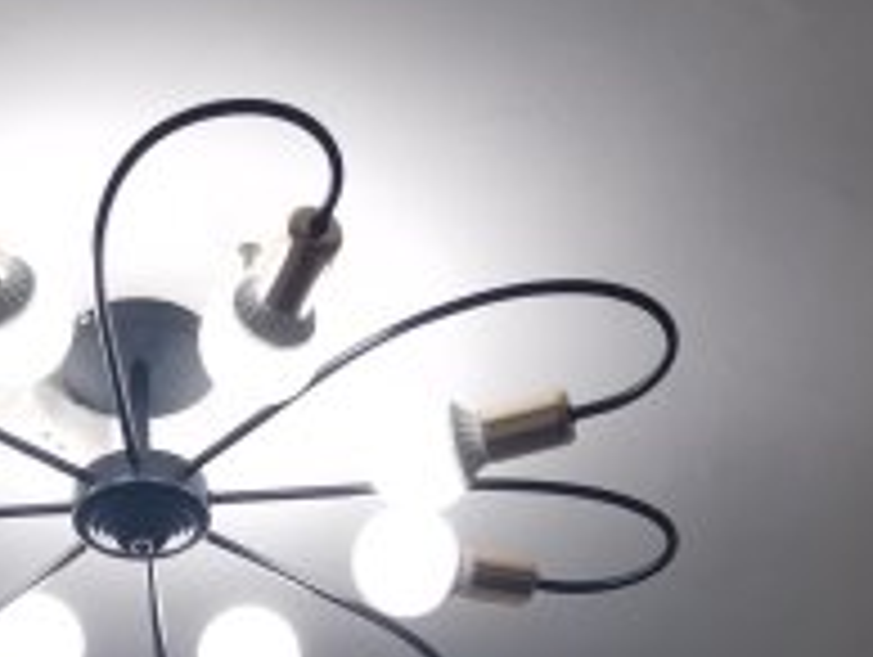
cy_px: 1148
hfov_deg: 18.2
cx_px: 207
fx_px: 2702
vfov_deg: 12.7
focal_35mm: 107
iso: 50
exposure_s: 1/114
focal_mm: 4.75
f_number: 1.8
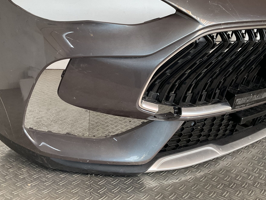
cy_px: 86
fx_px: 323
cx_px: 143
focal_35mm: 42
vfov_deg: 34.3
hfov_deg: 44.8
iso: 64
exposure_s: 1/100
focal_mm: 3
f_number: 1.8
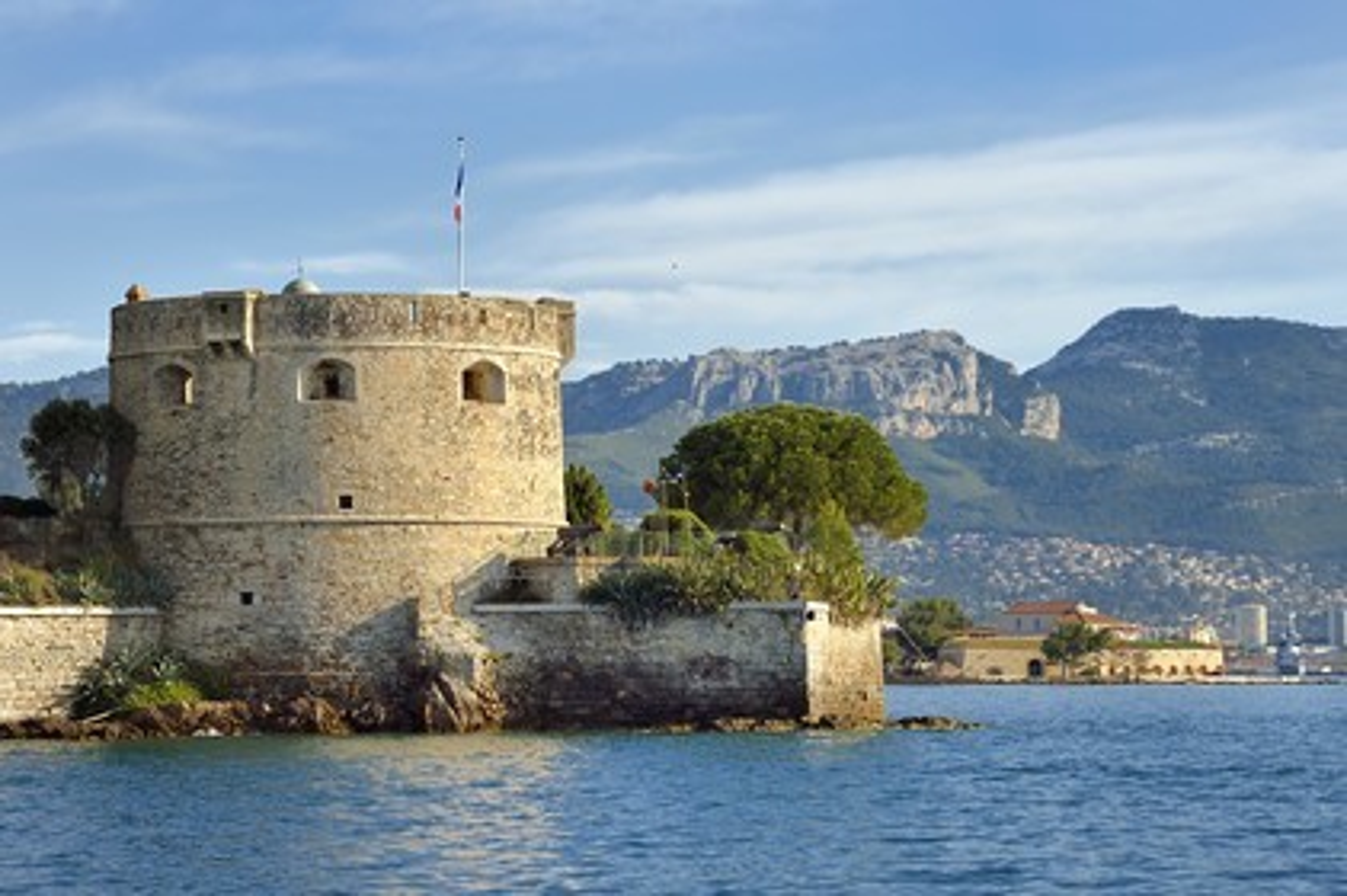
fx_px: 4561
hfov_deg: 16.8
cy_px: 448
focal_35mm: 122
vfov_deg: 11.2
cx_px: 674
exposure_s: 1/400
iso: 200
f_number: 10
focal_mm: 122
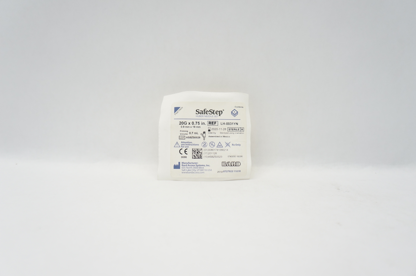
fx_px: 346
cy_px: 138
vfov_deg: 43.5
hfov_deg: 62.0
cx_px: 208
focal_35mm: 30
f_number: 3.5
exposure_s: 1/160
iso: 400
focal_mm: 20
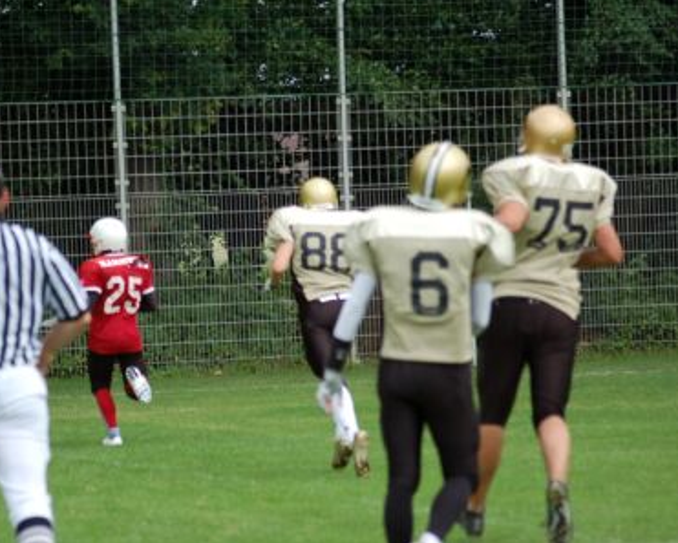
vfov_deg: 7.5
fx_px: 4135
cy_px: 272
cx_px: 271
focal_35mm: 206
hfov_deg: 9.4
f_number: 4.2
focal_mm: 120
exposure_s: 1/1000
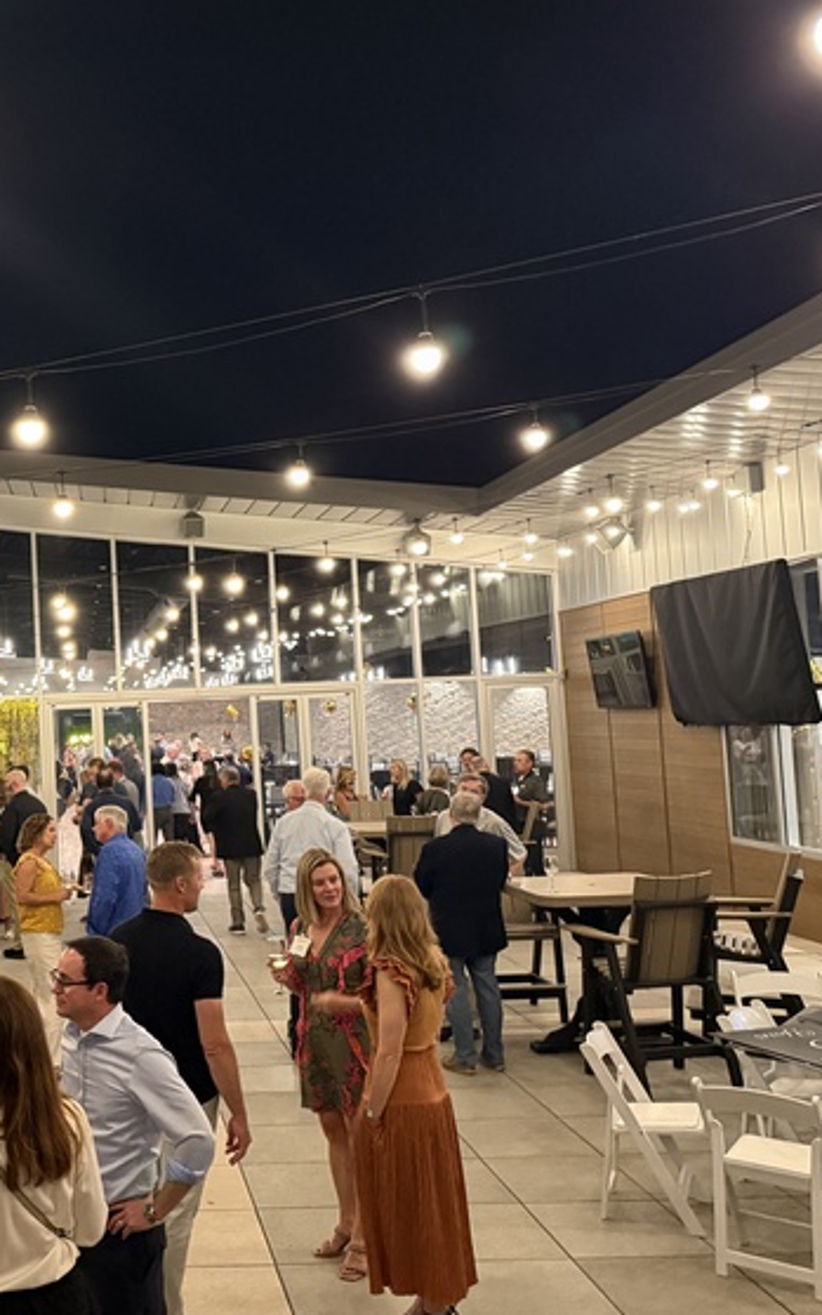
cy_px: 646
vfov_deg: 55.3
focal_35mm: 35
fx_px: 1254
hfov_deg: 33.4
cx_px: 9
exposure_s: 1/42
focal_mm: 6.76
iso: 800
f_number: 1.78
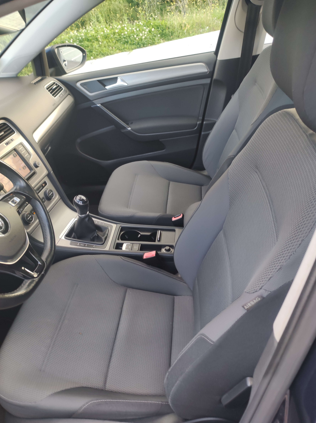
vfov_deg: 87.7
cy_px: 223
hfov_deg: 71.5
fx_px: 219
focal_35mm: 18
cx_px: 166
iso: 155
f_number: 1.79
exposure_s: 1/50
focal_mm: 4.74
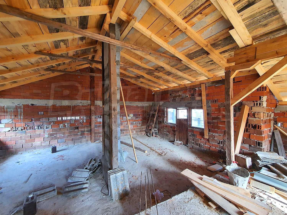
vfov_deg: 89.9
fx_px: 108
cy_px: 108
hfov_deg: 106.2
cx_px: 144
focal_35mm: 13
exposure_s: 1/50
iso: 250
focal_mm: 1.8
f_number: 2.2
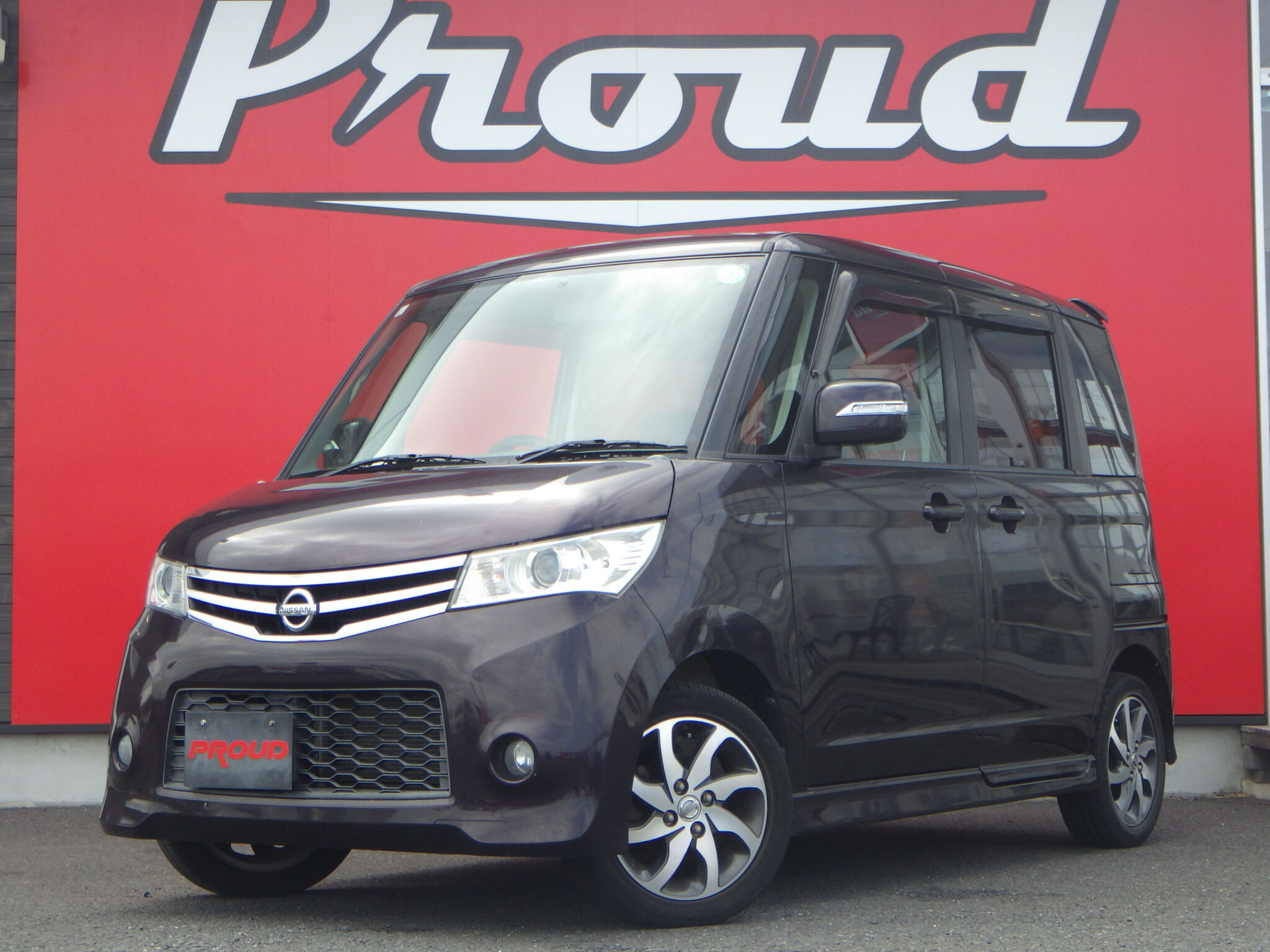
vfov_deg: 23.7
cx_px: 635
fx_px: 2275
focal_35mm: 62
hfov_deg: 31.2
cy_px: 476
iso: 125
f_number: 4.6
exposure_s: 1/250
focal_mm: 11.1
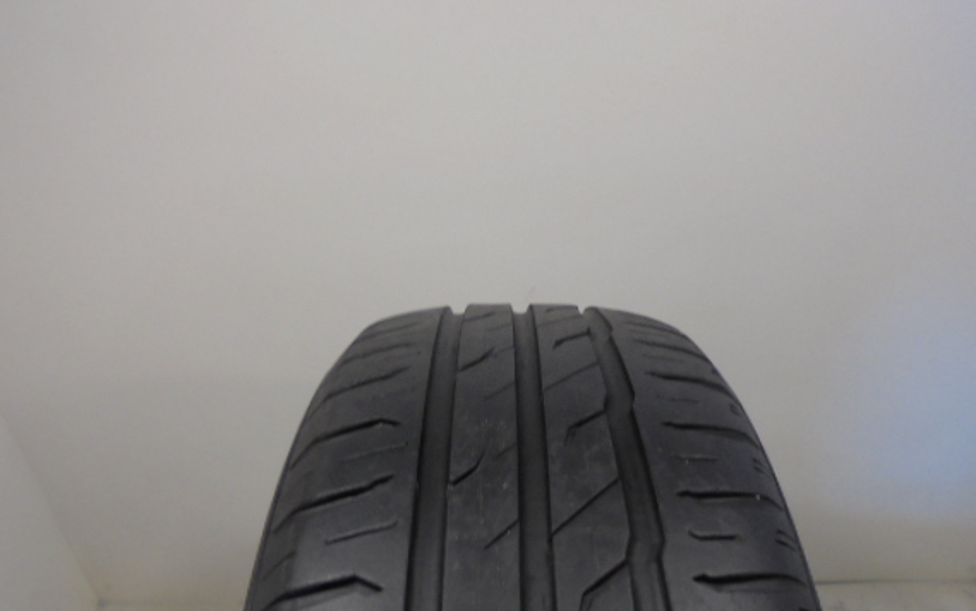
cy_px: 330
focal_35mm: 31
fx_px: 825
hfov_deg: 61.2
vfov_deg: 40.6
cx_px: 508
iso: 100
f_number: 3.5
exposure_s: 1/40
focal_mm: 4.6
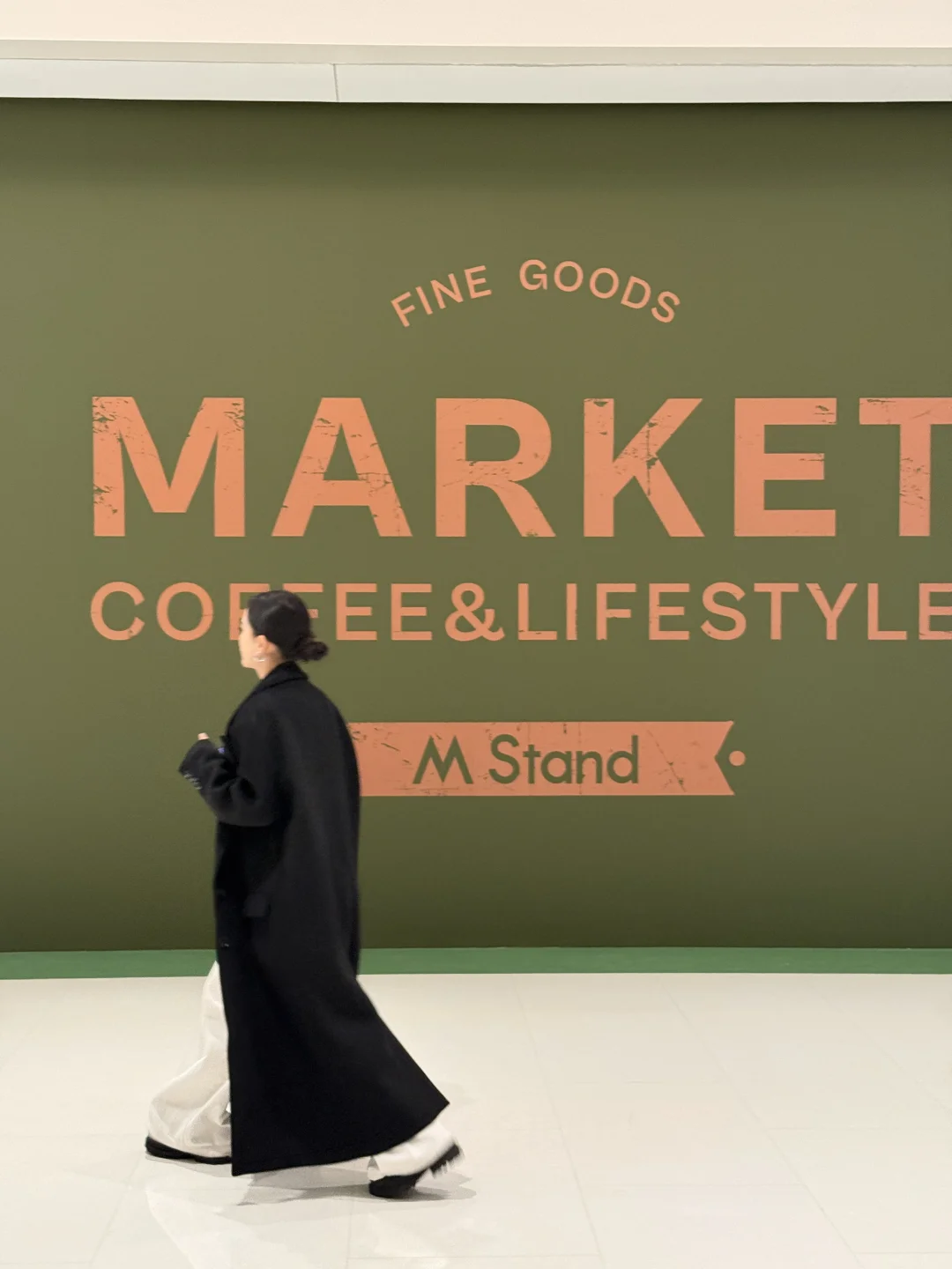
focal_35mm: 48
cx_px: 476
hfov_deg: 30.3
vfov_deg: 39.7
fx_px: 1760
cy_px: 634
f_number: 1.78
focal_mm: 6.76
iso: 250
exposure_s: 1/57
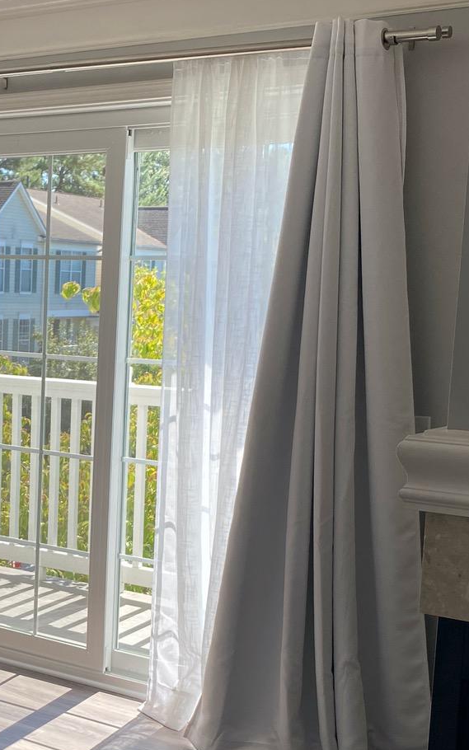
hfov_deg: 20.3
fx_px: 1268
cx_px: -7
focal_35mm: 62
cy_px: 495
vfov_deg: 32.7
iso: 32
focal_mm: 4.25
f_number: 1.8
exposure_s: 1/497
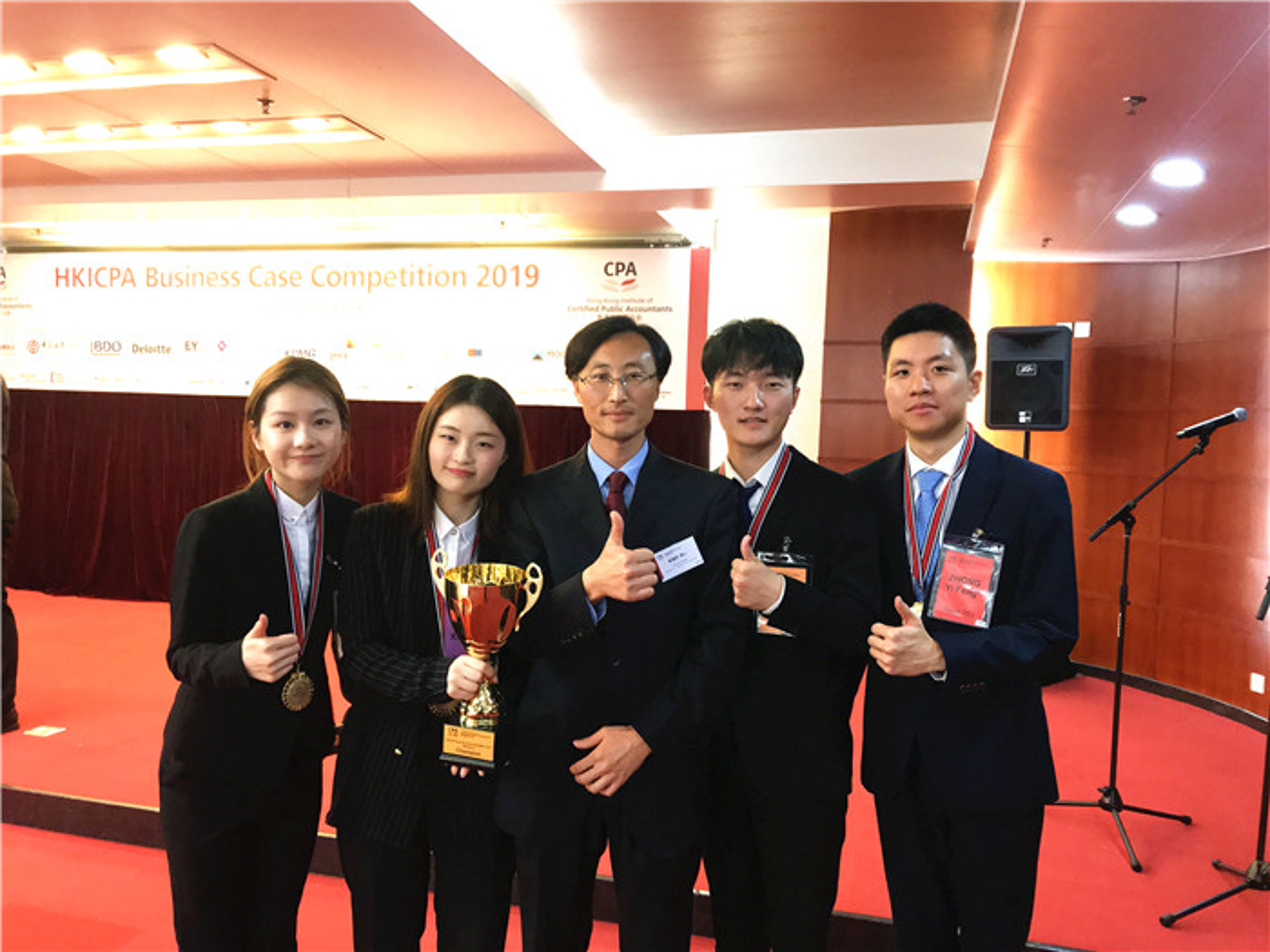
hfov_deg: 63.4
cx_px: 635
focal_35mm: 28
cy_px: 476
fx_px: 1027
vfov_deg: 49.7
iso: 200
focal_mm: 3.99
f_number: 1.8
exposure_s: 1/25
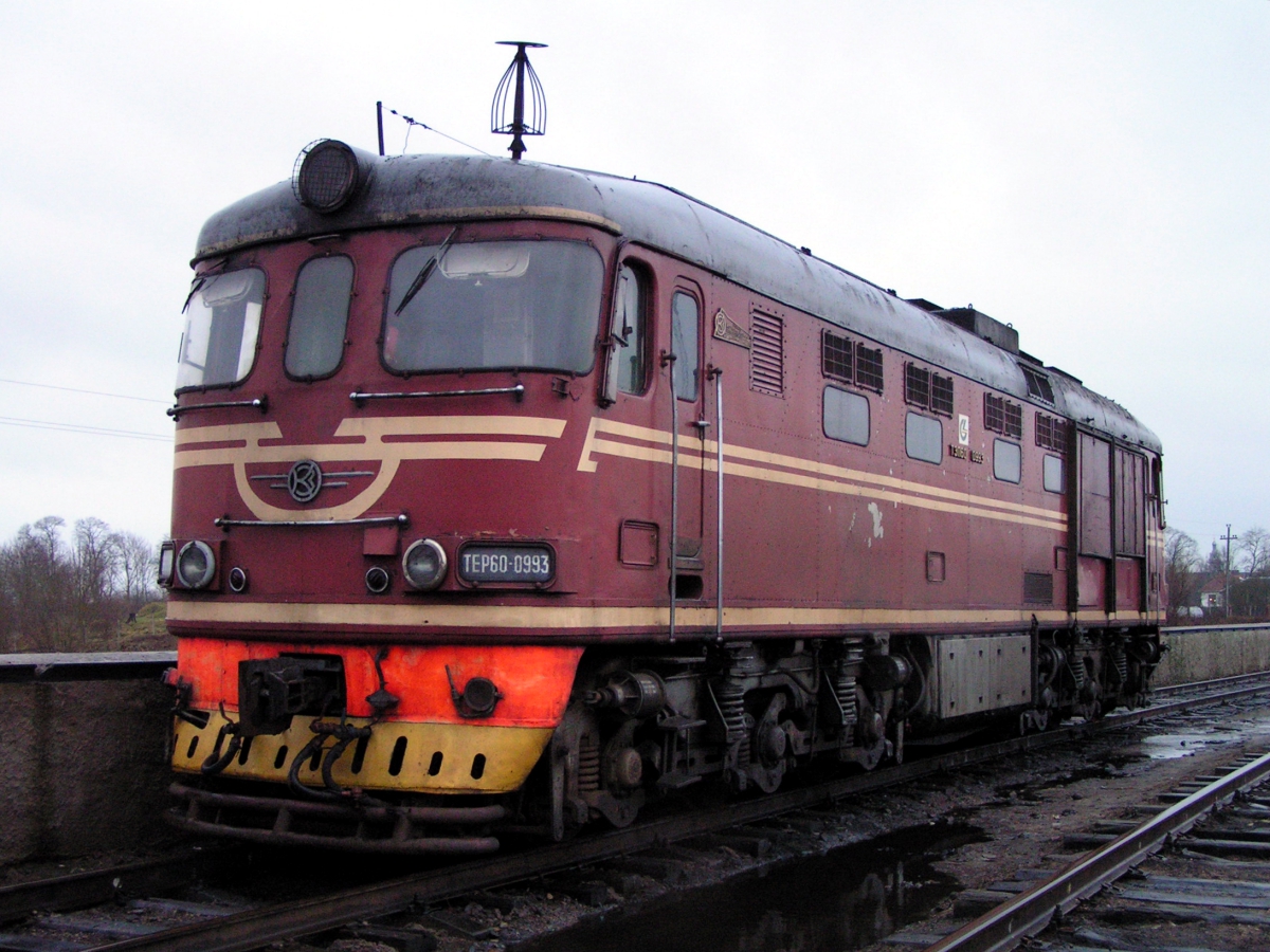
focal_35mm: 44
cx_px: 635
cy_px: 476
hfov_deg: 42.9
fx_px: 1614
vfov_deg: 32.9
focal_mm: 7.4
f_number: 2.8
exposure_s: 1/125
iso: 200
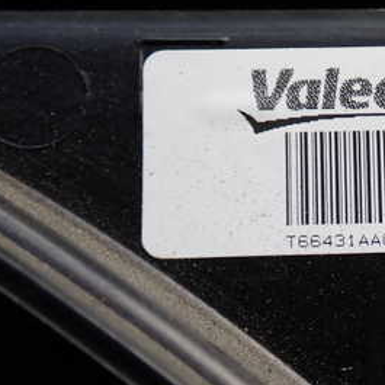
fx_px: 1107
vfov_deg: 19.7
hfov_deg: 19.1
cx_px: 405
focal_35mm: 88
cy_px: 192
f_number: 2.9
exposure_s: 1/80
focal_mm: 7.84
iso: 100
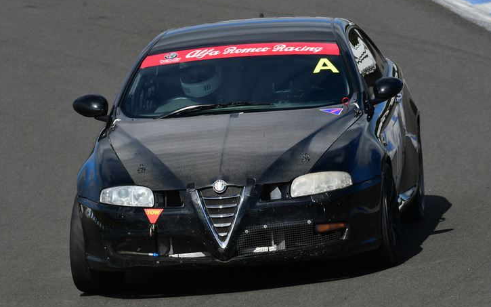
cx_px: 229
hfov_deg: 3.0
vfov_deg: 1.9
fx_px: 9487
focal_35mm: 709
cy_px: 150
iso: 400
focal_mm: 420
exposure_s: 1/640
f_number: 13
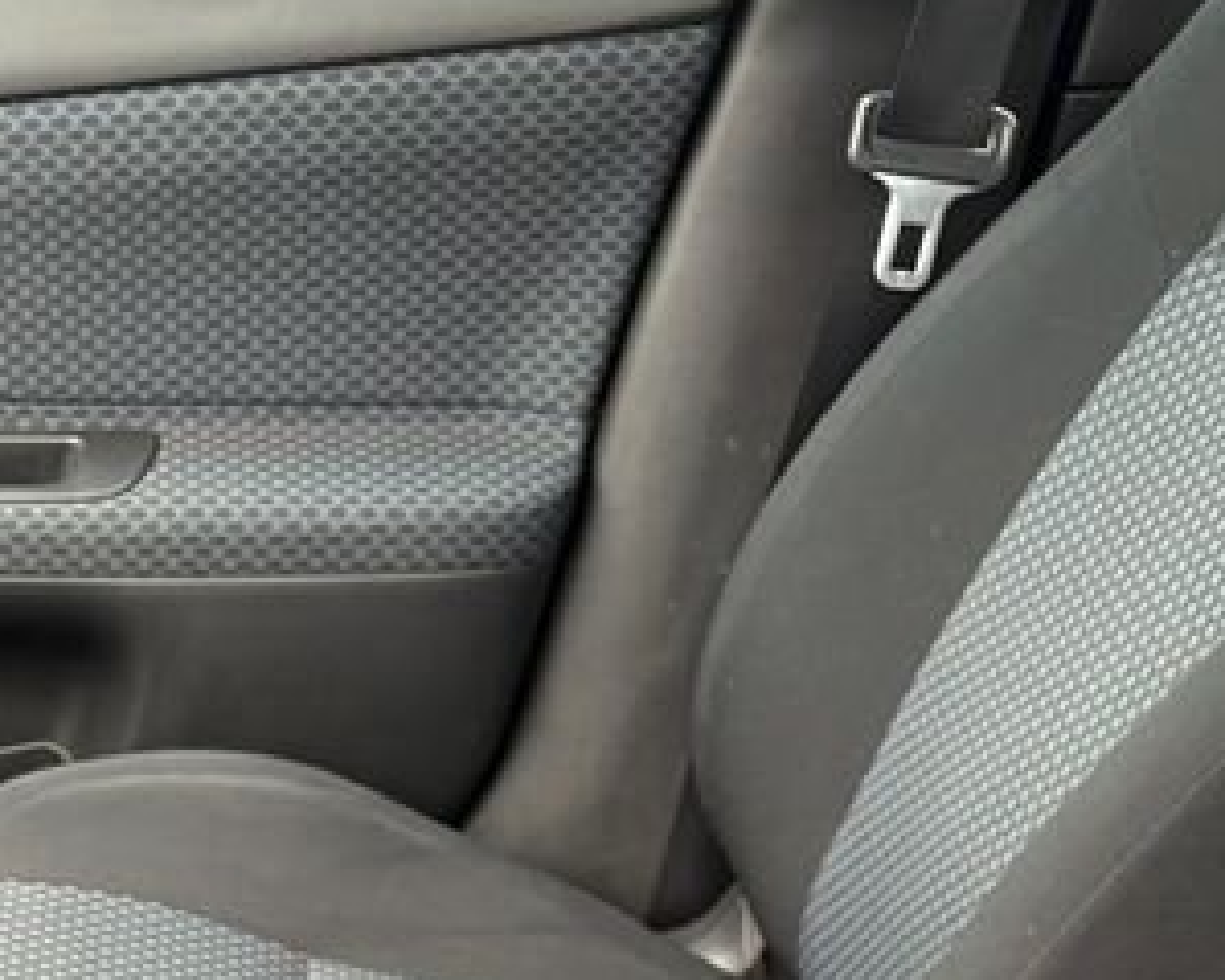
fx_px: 3153
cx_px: -20
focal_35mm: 87
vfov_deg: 16.0
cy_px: 1525
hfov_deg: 21.2
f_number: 1.6
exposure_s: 1/87
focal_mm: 5.96
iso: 125
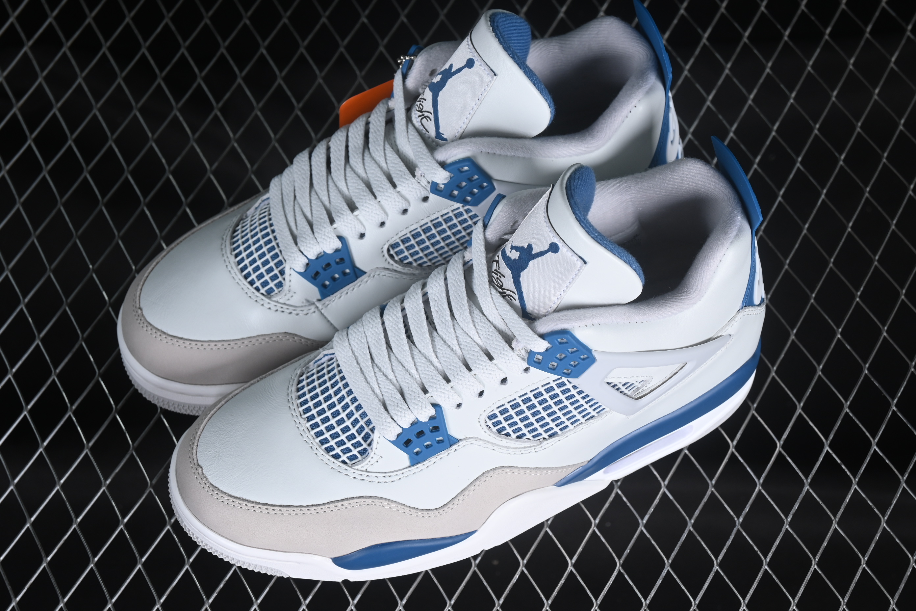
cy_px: 306
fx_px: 1908
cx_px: 458
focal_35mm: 75
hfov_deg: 27.0
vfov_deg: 18.2
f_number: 7.1
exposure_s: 1/80
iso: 160
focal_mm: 50
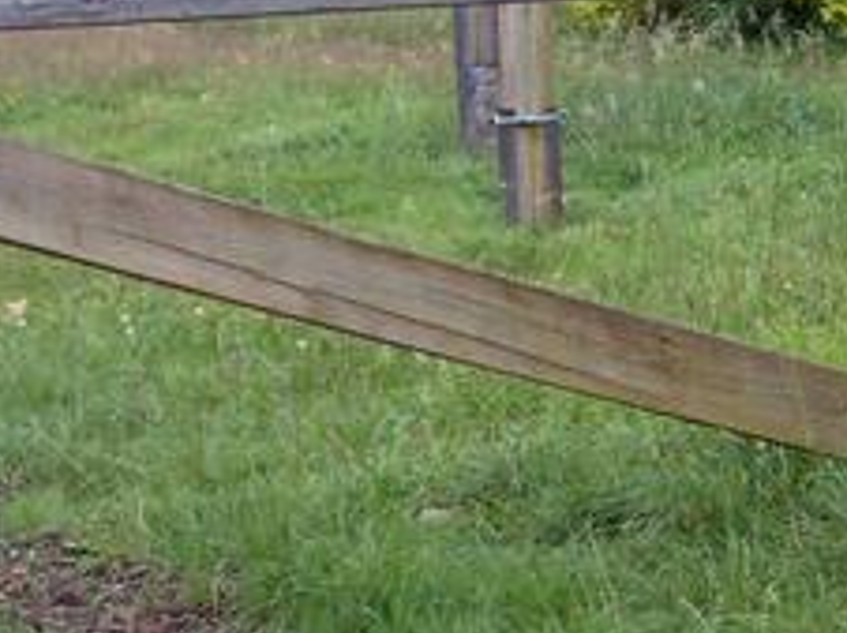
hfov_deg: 10.8
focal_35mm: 177
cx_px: 1226
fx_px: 4326
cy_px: -11
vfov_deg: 8.3
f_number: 4
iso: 80
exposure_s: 1/160
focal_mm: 8.9
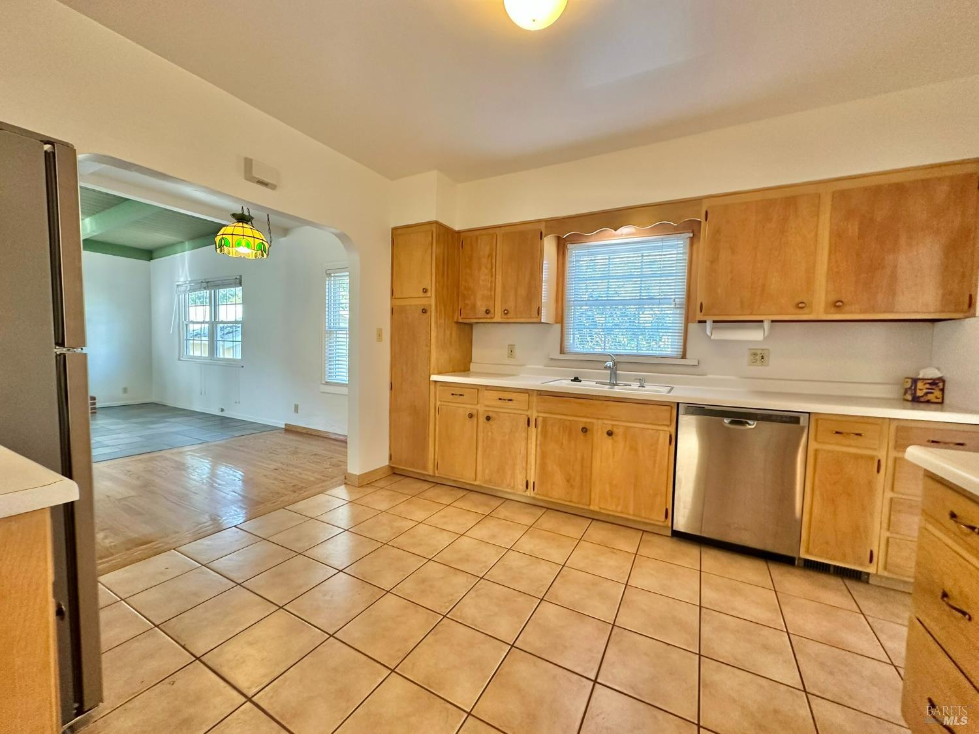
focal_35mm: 14
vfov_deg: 85.7
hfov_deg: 102.1
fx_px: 396
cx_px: 490
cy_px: 367
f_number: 2.2
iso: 320
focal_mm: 2.22
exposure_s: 1/60
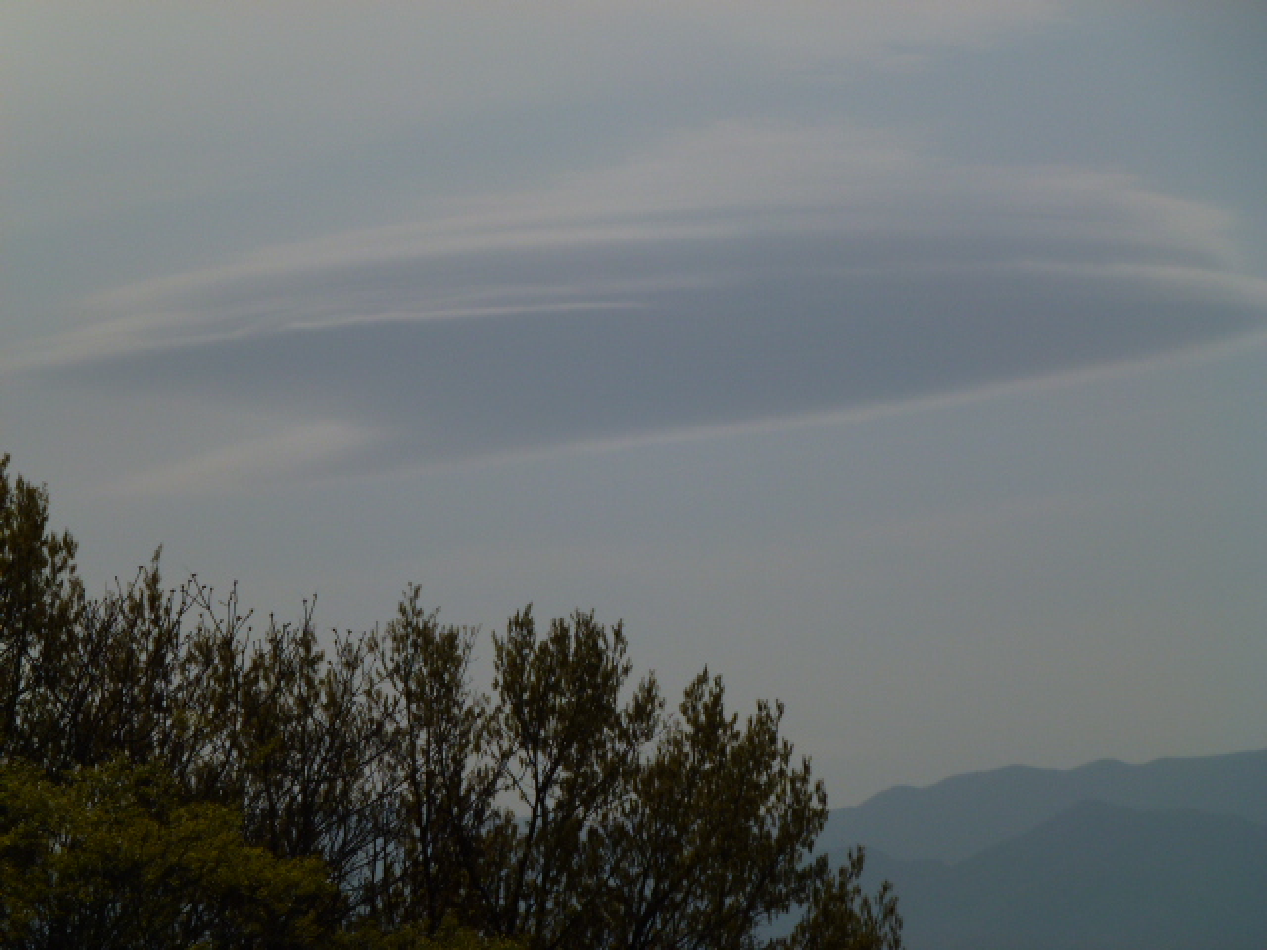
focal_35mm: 197
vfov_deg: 7.5
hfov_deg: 10.0
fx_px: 7211
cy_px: 475
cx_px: 634
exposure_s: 1/2500
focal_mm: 35.2
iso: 100
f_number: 6.3
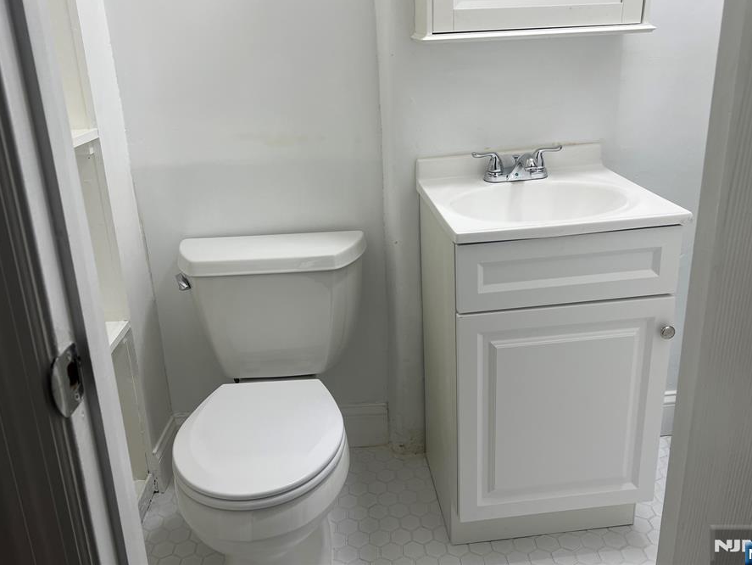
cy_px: 240
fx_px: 652
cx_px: 362
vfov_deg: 46.7
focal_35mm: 30
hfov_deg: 59.9
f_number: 1.5
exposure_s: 1/186
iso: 40
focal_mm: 5.7
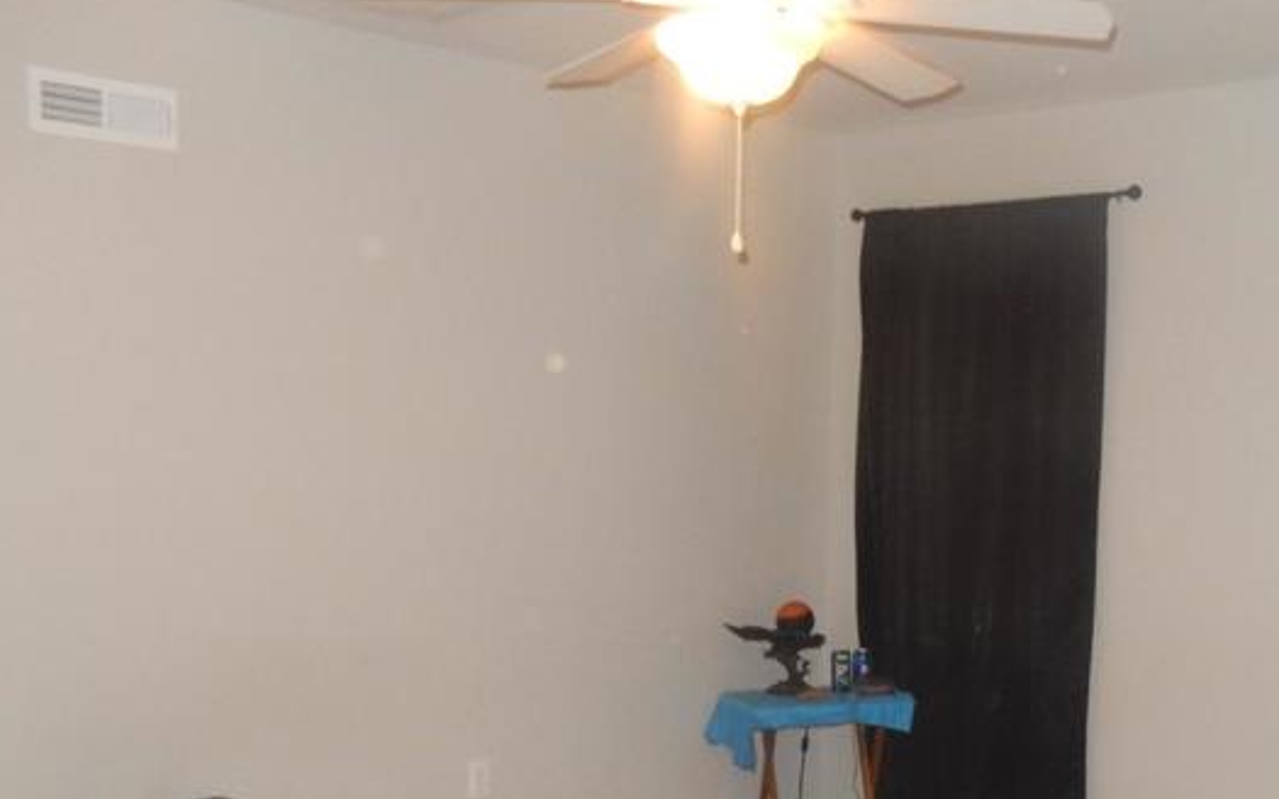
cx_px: 882
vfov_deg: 25.2
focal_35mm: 50
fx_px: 1743
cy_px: 689
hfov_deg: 39.7
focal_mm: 5.7
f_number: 3.8
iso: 720
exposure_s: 1/30
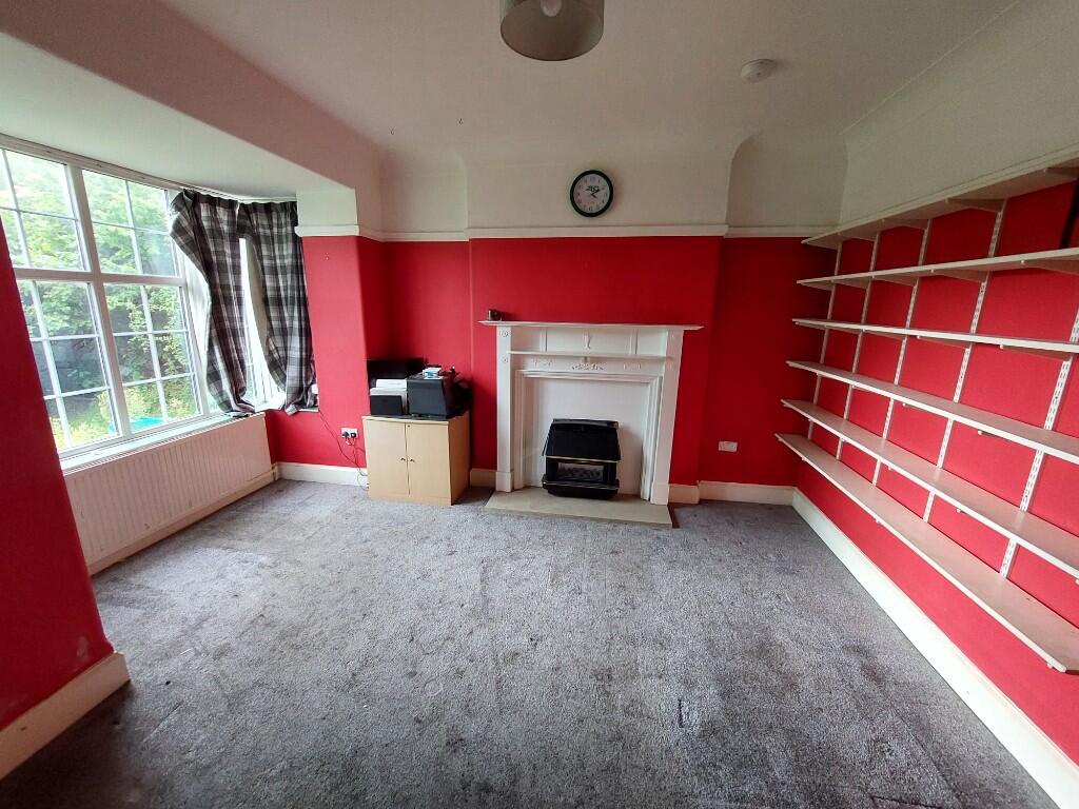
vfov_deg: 89.9
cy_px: 404
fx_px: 405
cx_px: 540
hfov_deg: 106.2
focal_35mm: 13
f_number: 2.2
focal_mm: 1.74
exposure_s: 1/50
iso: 400
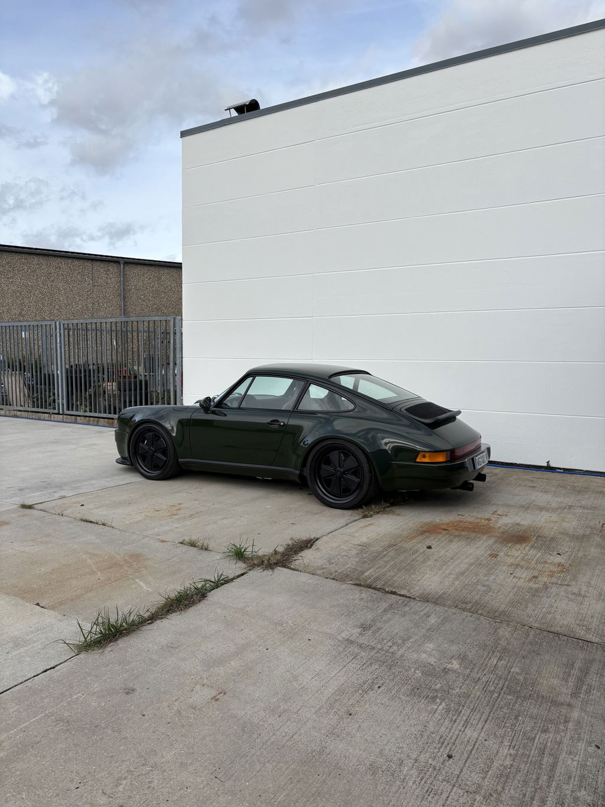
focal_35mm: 26
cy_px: 404
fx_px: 606
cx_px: 302
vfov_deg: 67.3
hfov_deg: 53.1
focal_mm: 5.96
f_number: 1.6
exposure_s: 1/2639
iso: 50
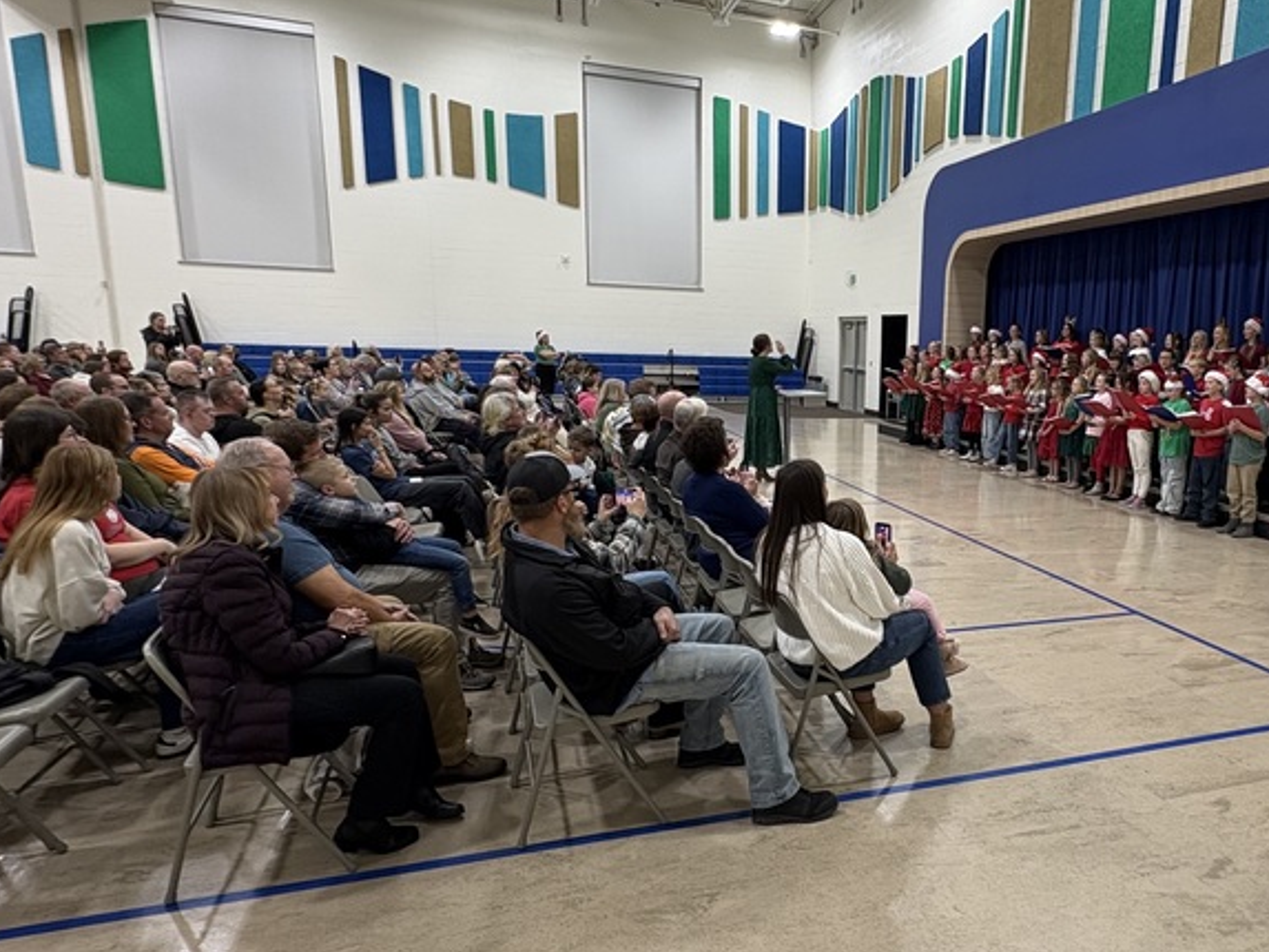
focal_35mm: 25
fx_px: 917
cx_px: 857
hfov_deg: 67.3
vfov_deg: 54.8
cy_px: 518
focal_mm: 2.22
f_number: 2.2
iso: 125
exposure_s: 1/60
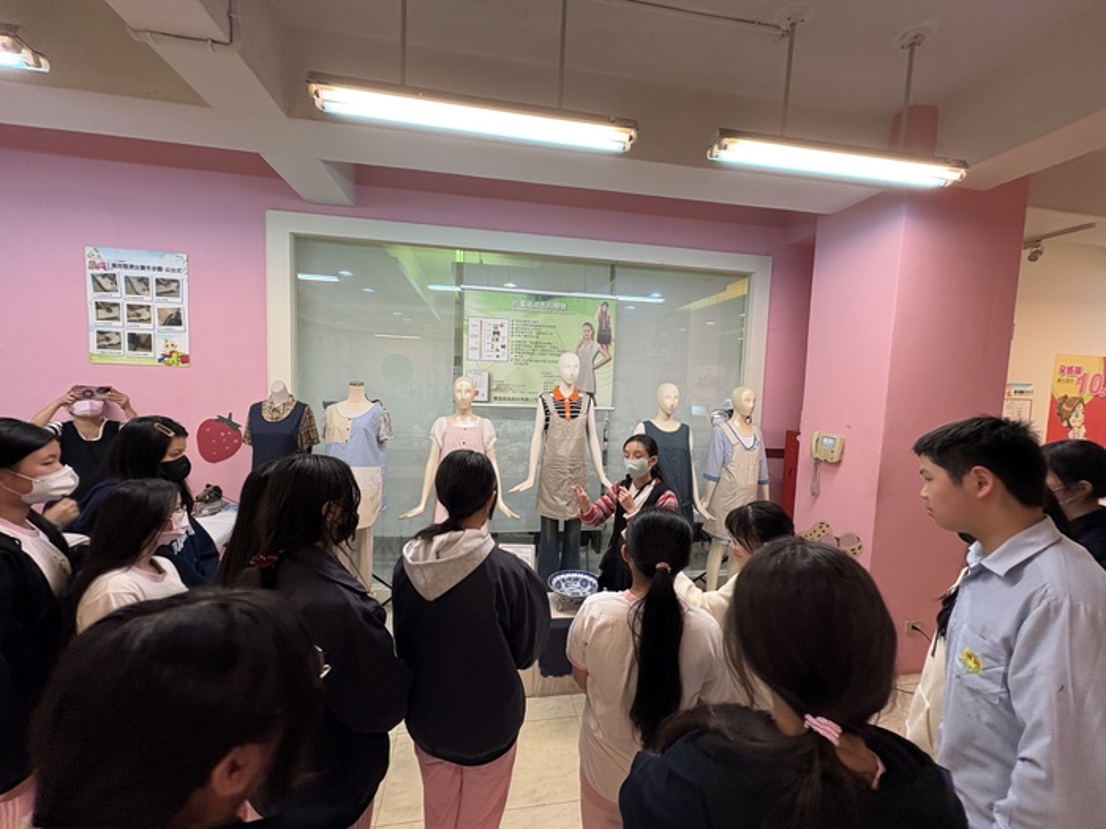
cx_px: 553
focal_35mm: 14
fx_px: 447
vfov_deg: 85.7
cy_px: 414
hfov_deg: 102.1
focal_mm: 2.22
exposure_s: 1/60
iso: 160
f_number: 2.2
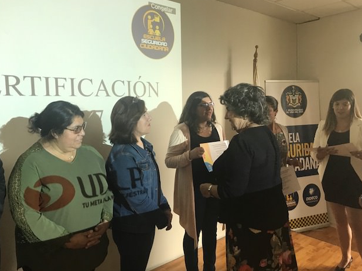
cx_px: 183
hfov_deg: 61.7
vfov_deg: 48.2
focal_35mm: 29
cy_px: 133
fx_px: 303
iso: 40
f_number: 1.8
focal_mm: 3.99
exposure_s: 1/33
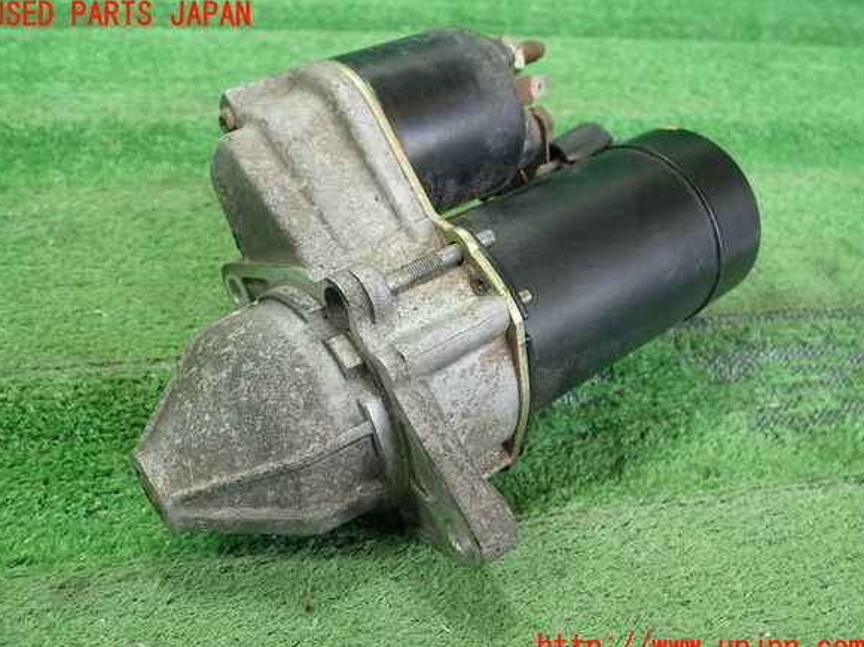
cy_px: 332
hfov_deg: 58.4
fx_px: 773
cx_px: 427
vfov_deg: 45.4
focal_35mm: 31
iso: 320
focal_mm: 5.5
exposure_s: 1/125
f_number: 2.3
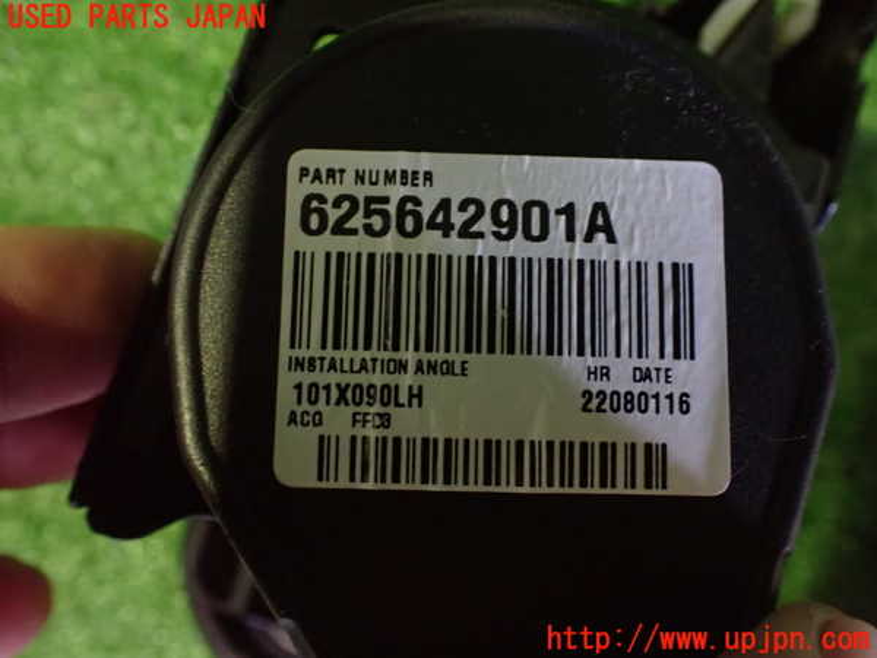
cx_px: 438
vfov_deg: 46.8
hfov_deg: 60.0
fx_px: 760
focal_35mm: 30
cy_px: 329
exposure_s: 1/30
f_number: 2.3
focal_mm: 5.4
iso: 1250
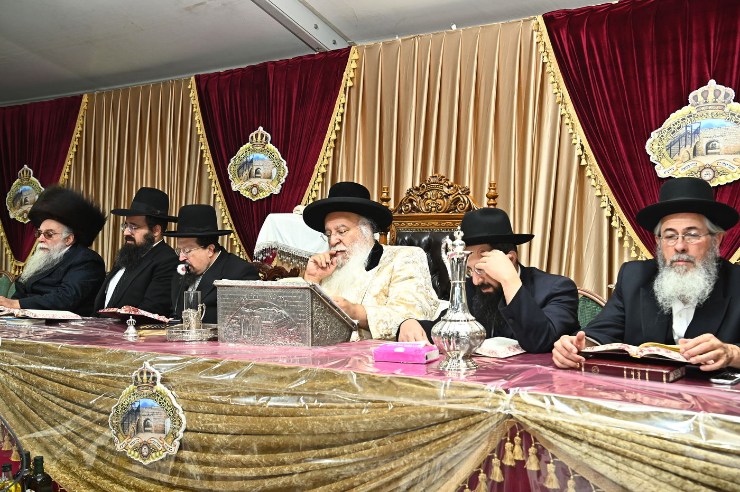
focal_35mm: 44
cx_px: 370
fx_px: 904
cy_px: 246
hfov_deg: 44.5
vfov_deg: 30.5
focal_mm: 44
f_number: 6.3
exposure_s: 1/200
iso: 1600
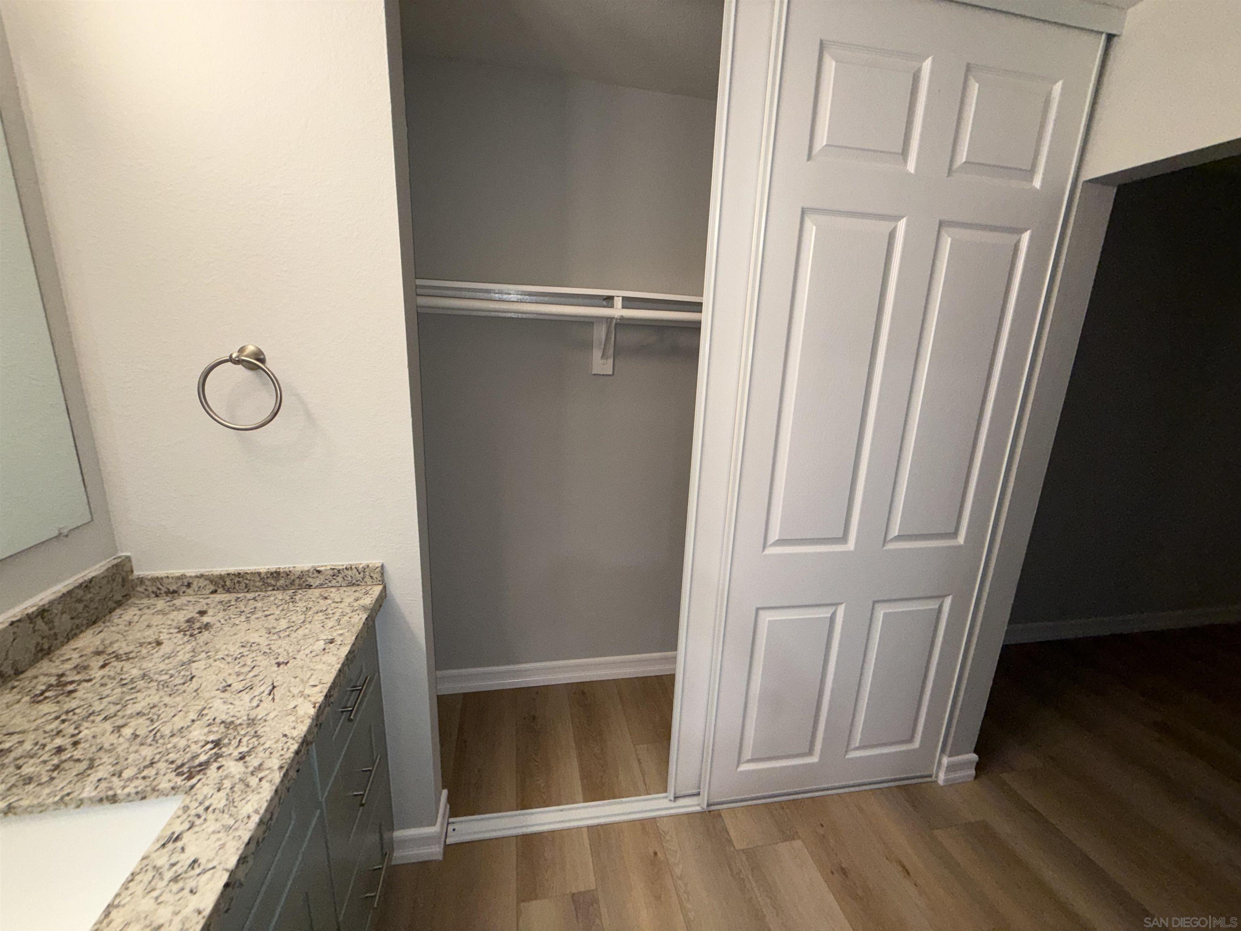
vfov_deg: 85.7
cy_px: 466
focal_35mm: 14
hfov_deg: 102.1
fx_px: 502
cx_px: 620
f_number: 2.2
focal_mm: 2.22
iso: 80
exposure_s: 1/71
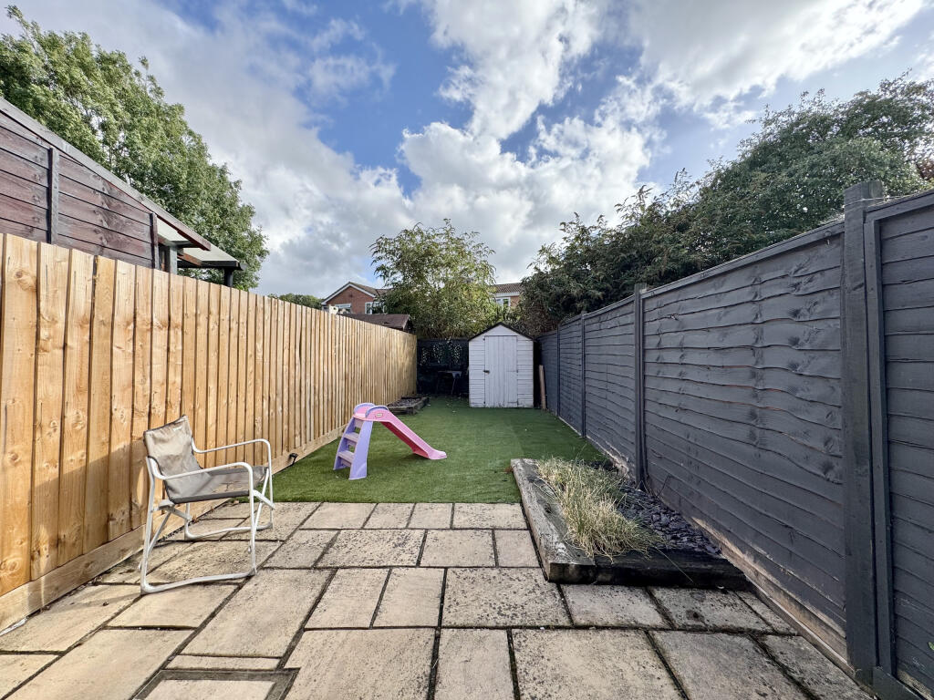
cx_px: 467
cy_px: 350
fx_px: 378
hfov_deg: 102.1
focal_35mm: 14
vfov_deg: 85.7
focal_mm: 2.22
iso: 40
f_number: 2.2
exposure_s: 1/756
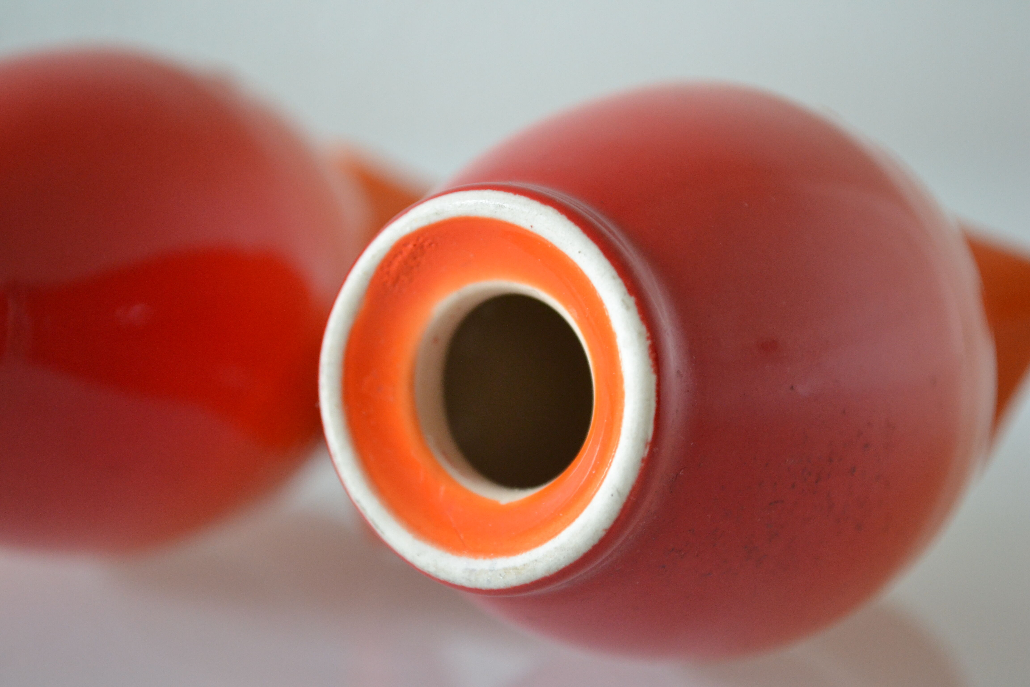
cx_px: 515
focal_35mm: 82
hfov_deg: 24.6
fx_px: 2360
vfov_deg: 16.6
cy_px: 344
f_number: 5.6
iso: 1800
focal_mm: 55
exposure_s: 1/15
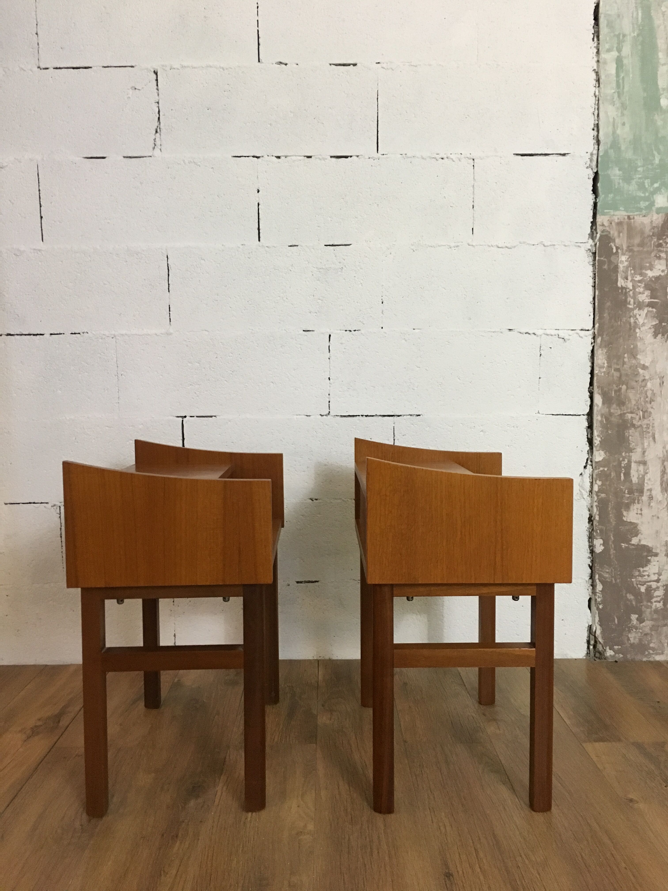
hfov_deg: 48.2
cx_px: 334
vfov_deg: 61.7
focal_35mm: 29
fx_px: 746
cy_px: 446
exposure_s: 1/25
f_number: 2.2
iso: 200
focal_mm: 4.15
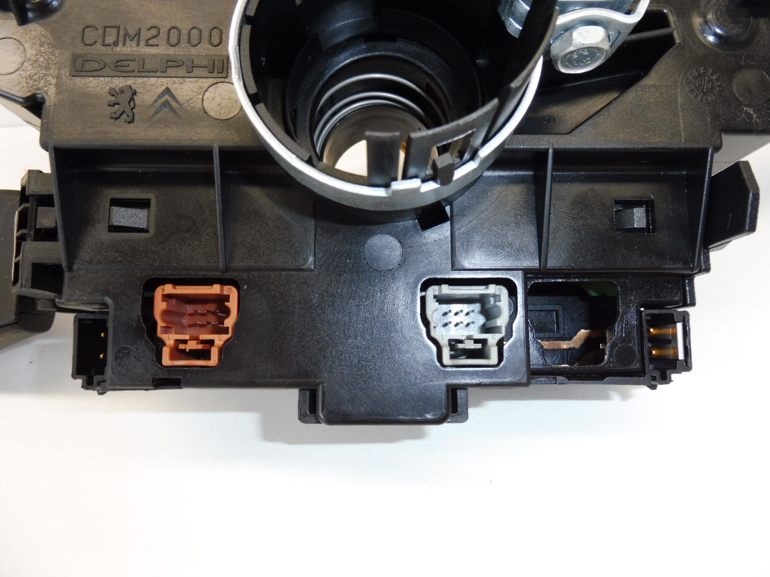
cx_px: 385
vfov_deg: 54.9
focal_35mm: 25
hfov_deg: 69.4
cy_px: 288
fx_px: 556
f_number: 4
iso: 200
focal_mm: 4.4
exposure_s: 1/60
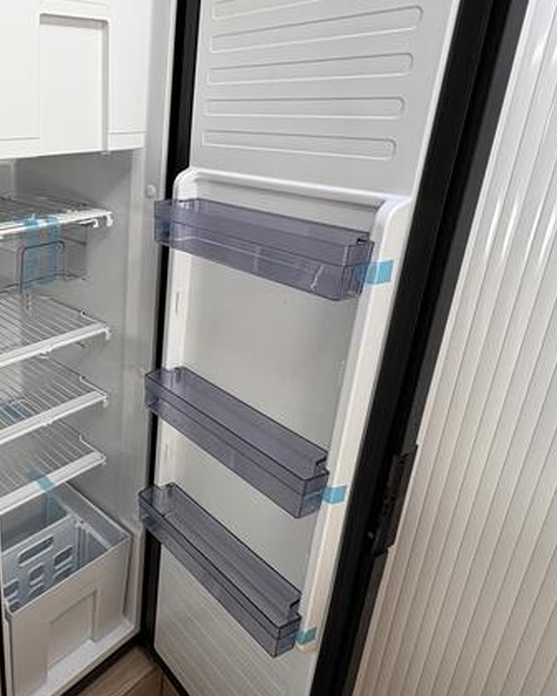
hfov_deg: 48.9
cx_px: 53
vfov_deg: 65.5
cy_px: 287
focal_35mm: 26
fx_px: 536
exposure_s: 1/99
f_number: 2.2
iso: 64
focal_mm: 2.22
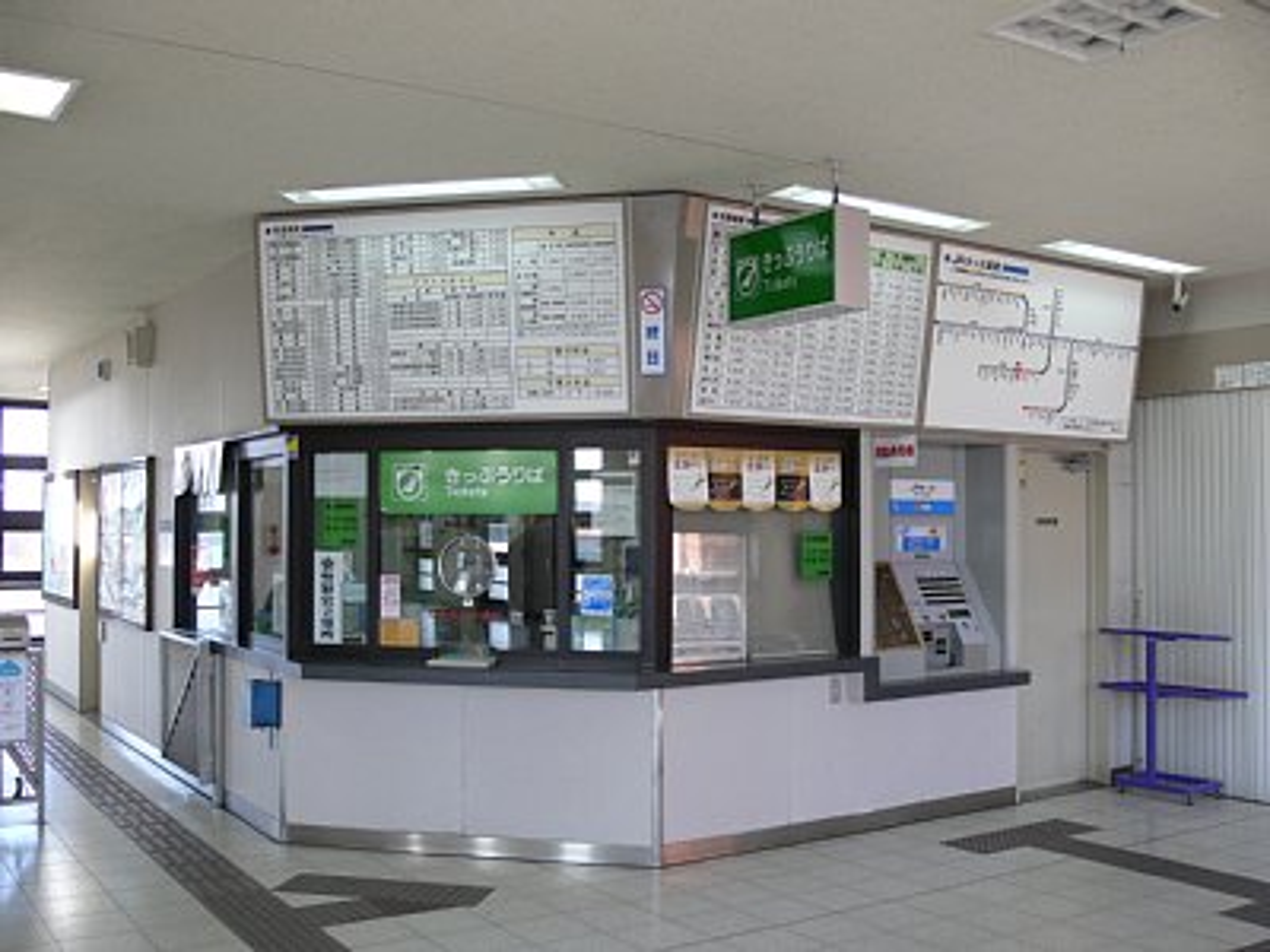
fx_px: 1284
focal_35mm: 35
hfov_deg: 52.6
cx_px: 635
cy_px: 476
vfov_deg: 40.7
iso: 80
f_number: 2.8
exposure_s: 1/50
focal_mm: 7.4
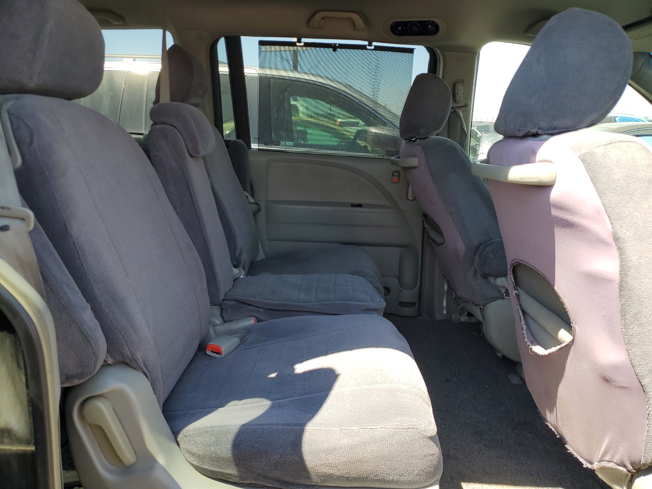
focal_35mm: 26
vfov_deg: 53.1
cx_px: 326
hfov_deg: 67.3
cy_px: 244
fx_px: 490
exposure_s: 1/417
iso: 50
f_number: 1.5
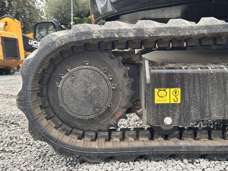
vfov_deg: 30.3
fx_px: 316
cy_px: 86
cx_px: 114
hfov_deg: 39.7
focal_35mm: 48
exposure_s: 1/256
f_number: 1.78
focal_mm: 6.86
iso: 64
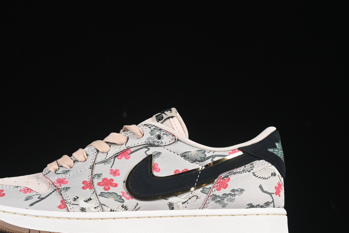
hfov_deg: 18.7
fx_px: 1057
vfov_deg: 12.6
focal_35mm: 109
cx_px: 129
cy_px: 138
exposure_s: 1/80
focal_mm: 50
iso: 160
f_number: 7.1
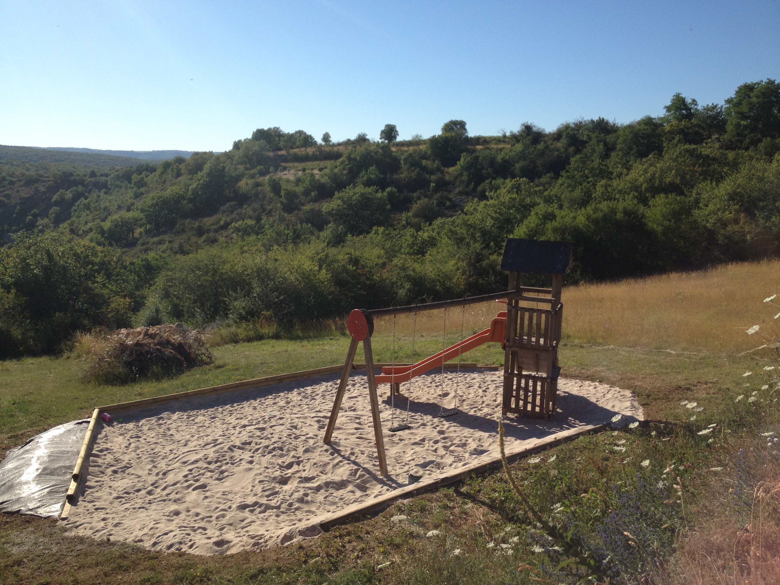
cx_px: 390
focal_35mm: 35
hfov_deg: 52.6
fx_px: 789
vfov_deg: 40.7
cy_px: 292
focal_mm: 4.28
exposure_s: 1/1972
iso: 50
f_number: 2.4
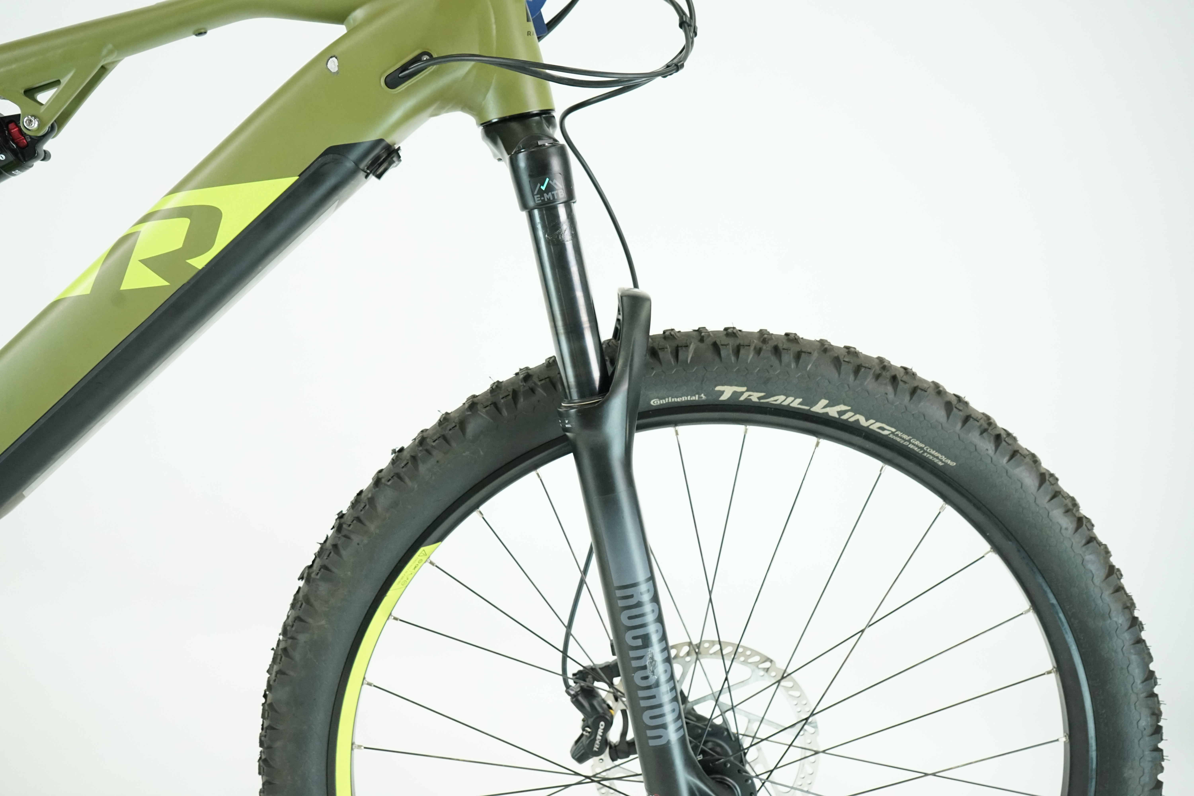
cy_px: 398
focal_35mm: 34
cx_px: 597
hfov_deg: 55.8
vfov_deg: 38.9
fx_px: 1128
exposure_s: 1/200
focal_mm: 34
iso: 3200
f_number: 6.3
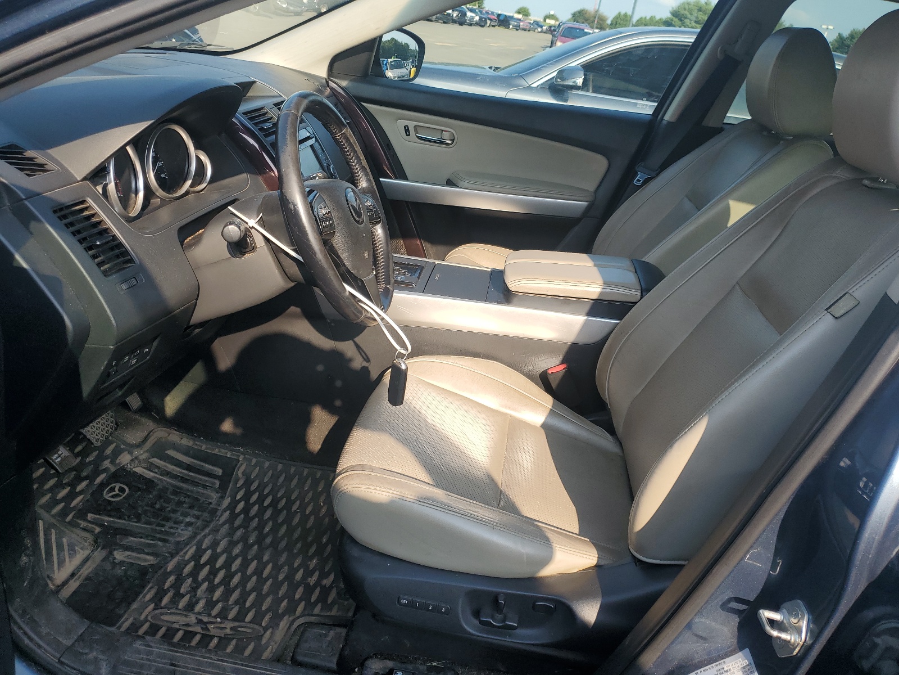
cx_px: 450
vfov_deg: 53.1
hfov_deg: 67.3
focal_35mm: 26
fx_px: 675
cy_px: 338
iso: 50
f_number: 1.5
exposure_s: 1/1111
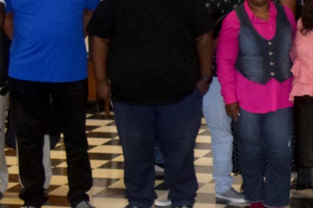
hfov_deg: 13.1
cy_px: 160
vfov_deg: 9.4
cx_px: 528
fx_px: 1260
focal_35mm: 145
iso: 1250
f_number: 4
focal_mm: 22
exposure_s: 1/200
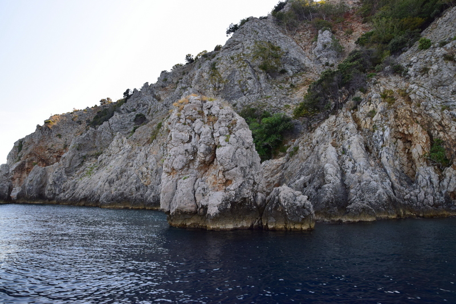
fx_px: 342
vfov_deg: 48.0
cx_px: 228
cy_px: 152
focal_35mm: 27
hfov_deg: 67.4
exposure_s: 1/100
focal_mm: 18
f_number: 9
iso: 400
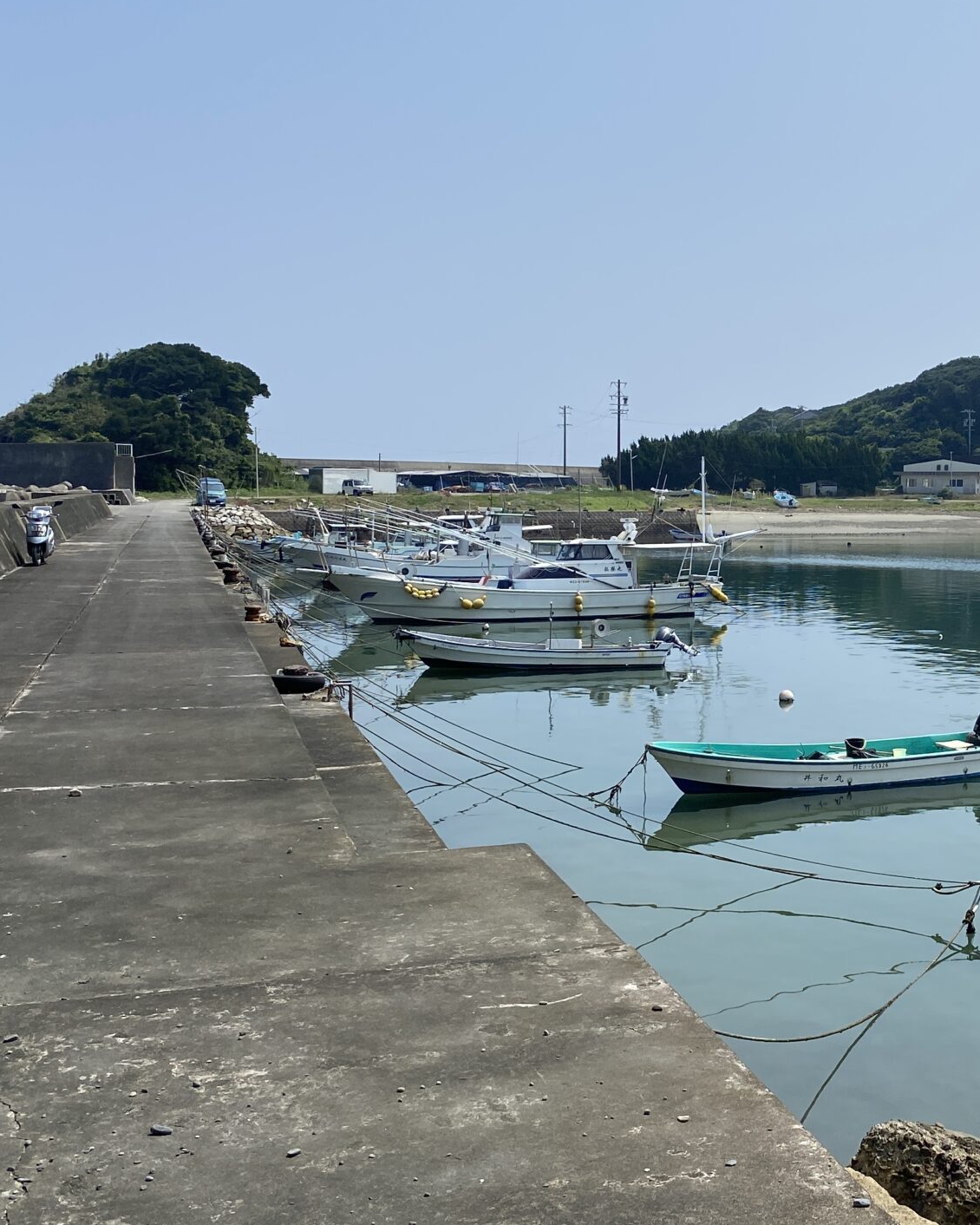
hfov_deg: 30.9
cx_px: 931
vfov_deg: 40.3
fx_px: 1667
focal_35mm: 46
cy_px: 557
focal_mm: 4.25
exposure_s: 1/5495
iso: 32
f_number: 1.8
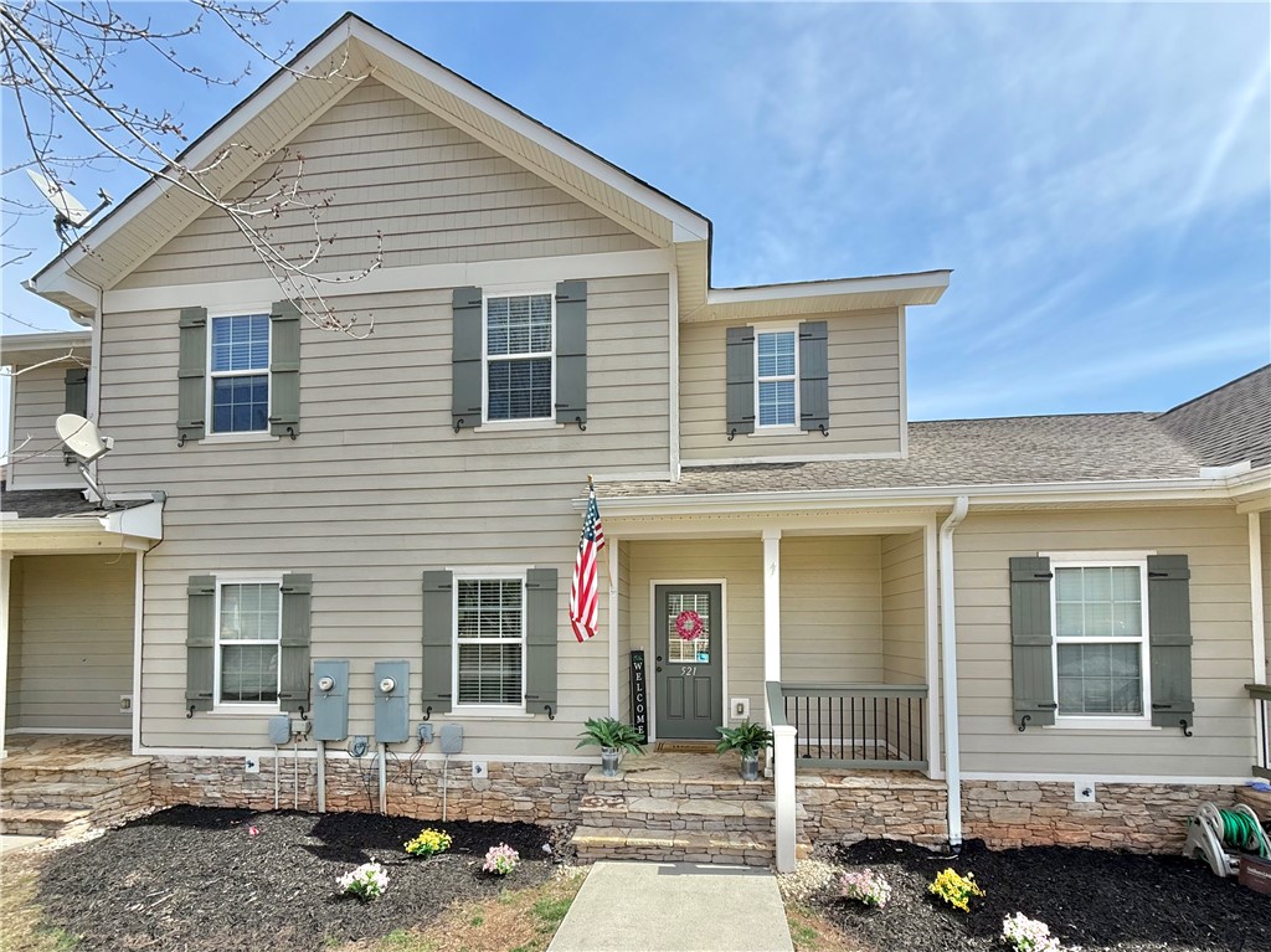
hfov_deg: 102.1
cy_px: 476
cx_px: 636
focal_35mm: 14
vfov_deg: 85.6
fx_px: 514
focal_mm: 2.22
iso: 64
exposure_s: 1/1017
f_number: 2.2
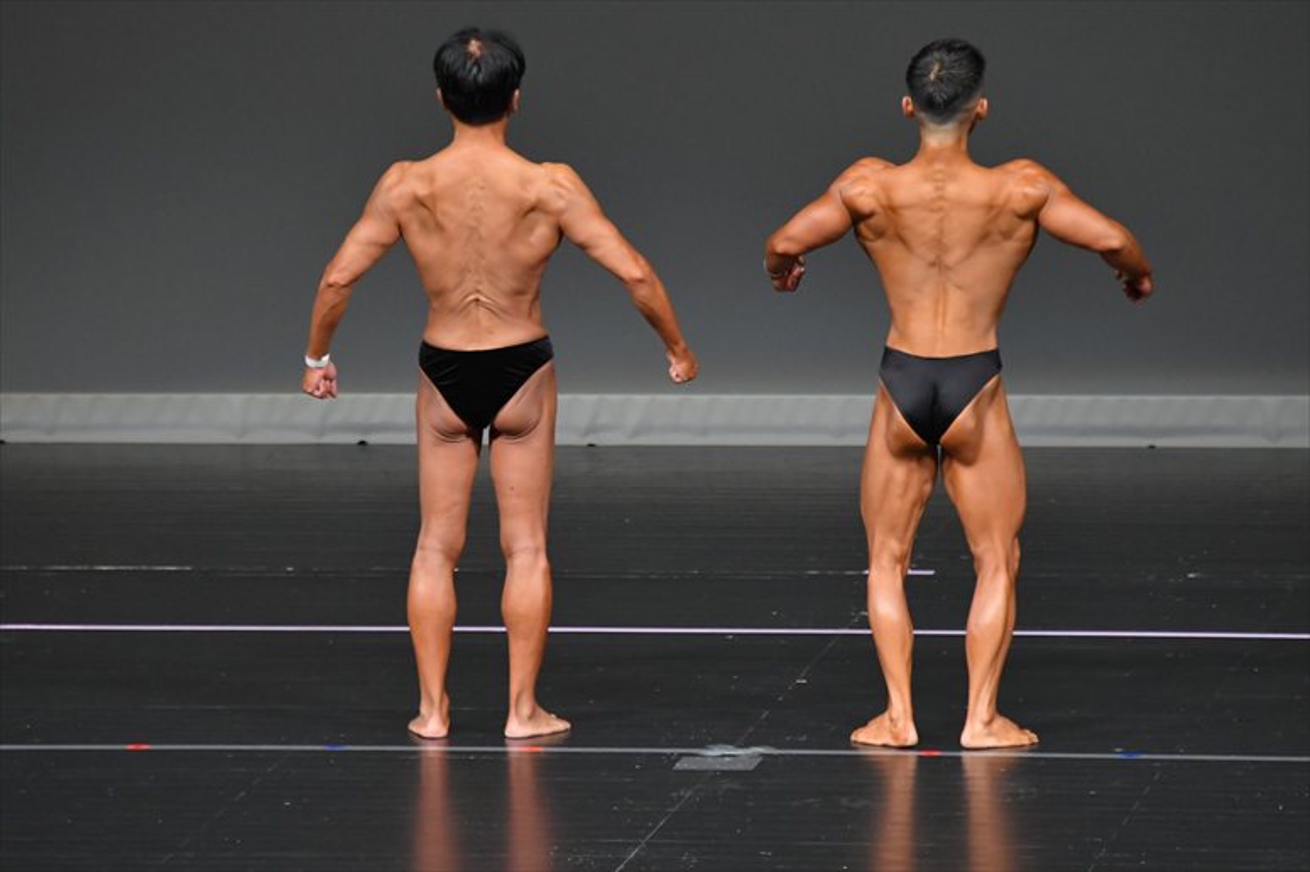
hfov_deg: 5.5
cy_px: 436
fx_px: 13639
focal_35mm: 375
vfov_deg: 3.7
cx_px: 655
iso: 4000
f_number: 5.6
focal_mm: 250
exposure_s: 1/400
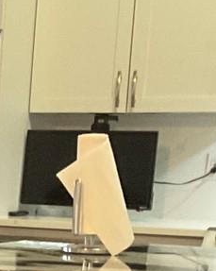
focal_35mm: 158
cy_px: 320
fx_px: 1265
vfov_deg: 12.0
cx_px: -514
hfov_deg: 7.9
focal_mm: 3
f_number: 1.8
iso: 200
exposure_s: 1/40
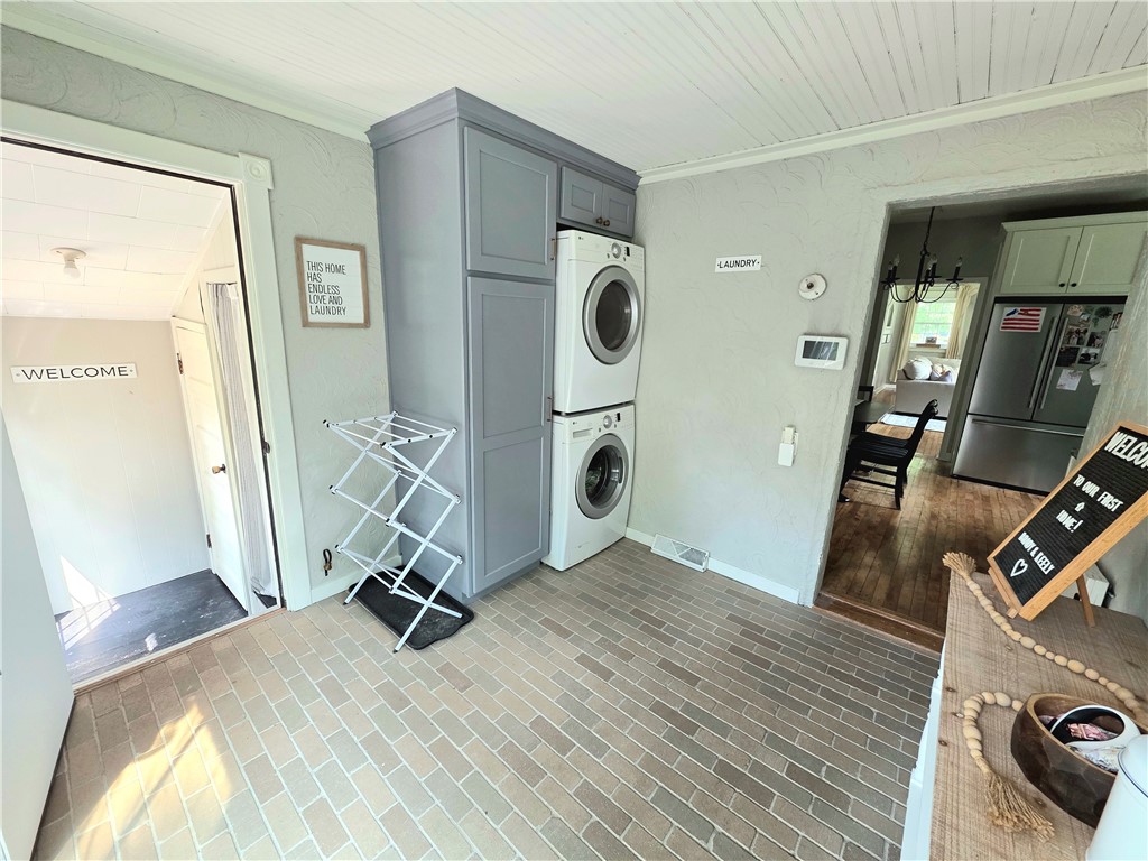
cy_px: 430
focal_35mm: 13
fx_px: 431
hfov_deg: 106.2
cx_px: 574
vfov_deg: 89.9
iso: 250
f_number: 1.9
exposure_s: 1/120
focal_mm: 2.2
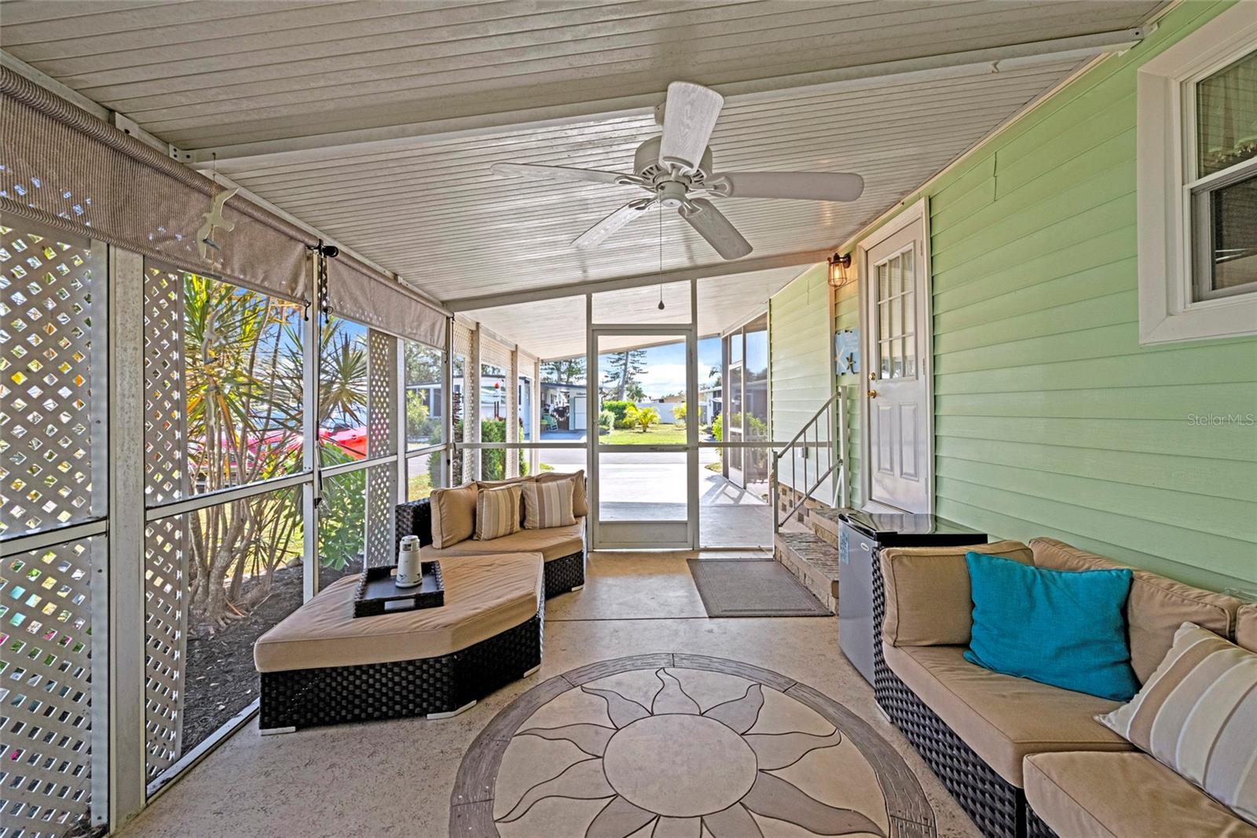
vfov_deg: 81.2
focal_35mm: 14
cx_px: 628
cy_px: 419
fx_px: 489
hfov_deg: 104.3
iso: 800
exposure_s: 1/200
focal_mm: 14
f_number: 8
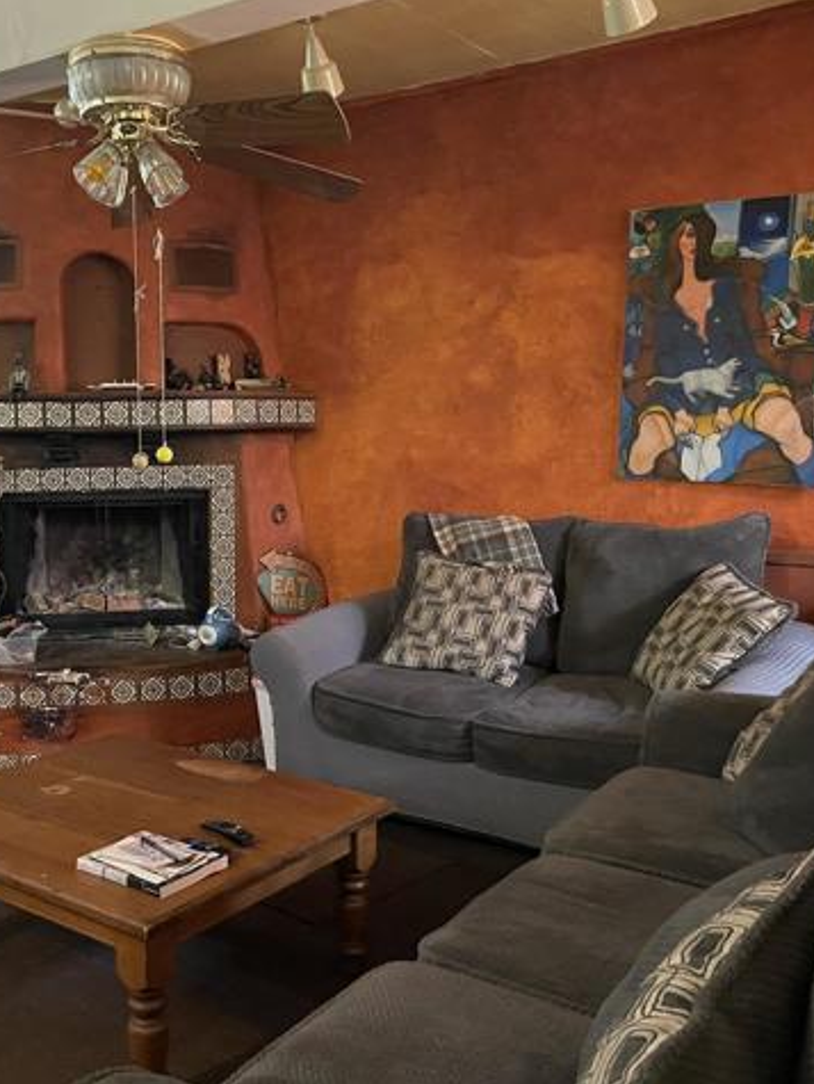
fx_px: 1096
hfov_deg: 40.2
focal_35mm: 35
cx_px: 260
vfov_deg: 52.6
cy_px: 541
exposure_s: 1/30
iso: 800
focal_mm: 4.2
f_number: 1.6
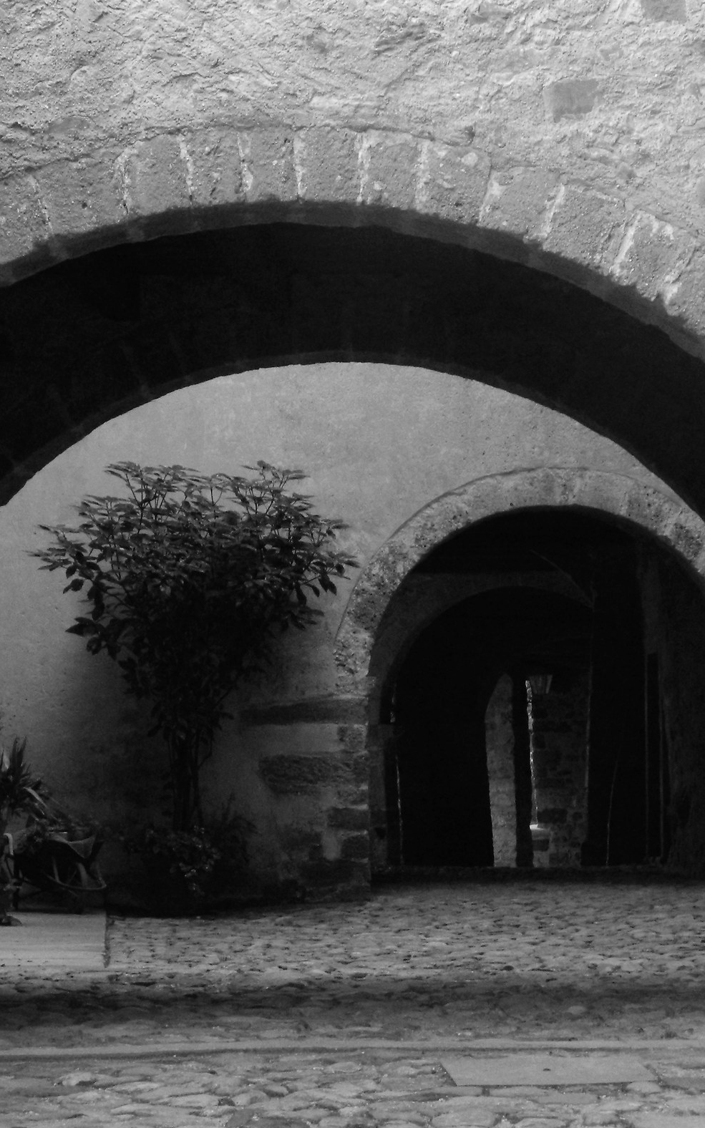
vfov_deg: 18.4
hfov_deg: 11.6
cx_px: 280
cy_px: 641
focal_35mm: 113
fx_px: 3474
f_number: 4
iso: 400
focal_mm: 12.6
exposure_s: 1/40
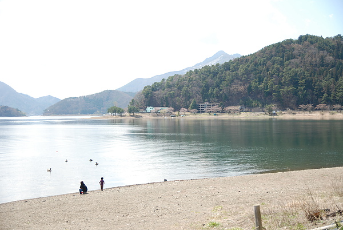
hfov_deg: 38.8
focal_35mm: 51
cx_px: 172
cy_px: 115
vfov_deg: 26.6
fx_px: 487
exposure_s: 1/4000
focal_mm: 34
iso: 450
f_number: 2.8
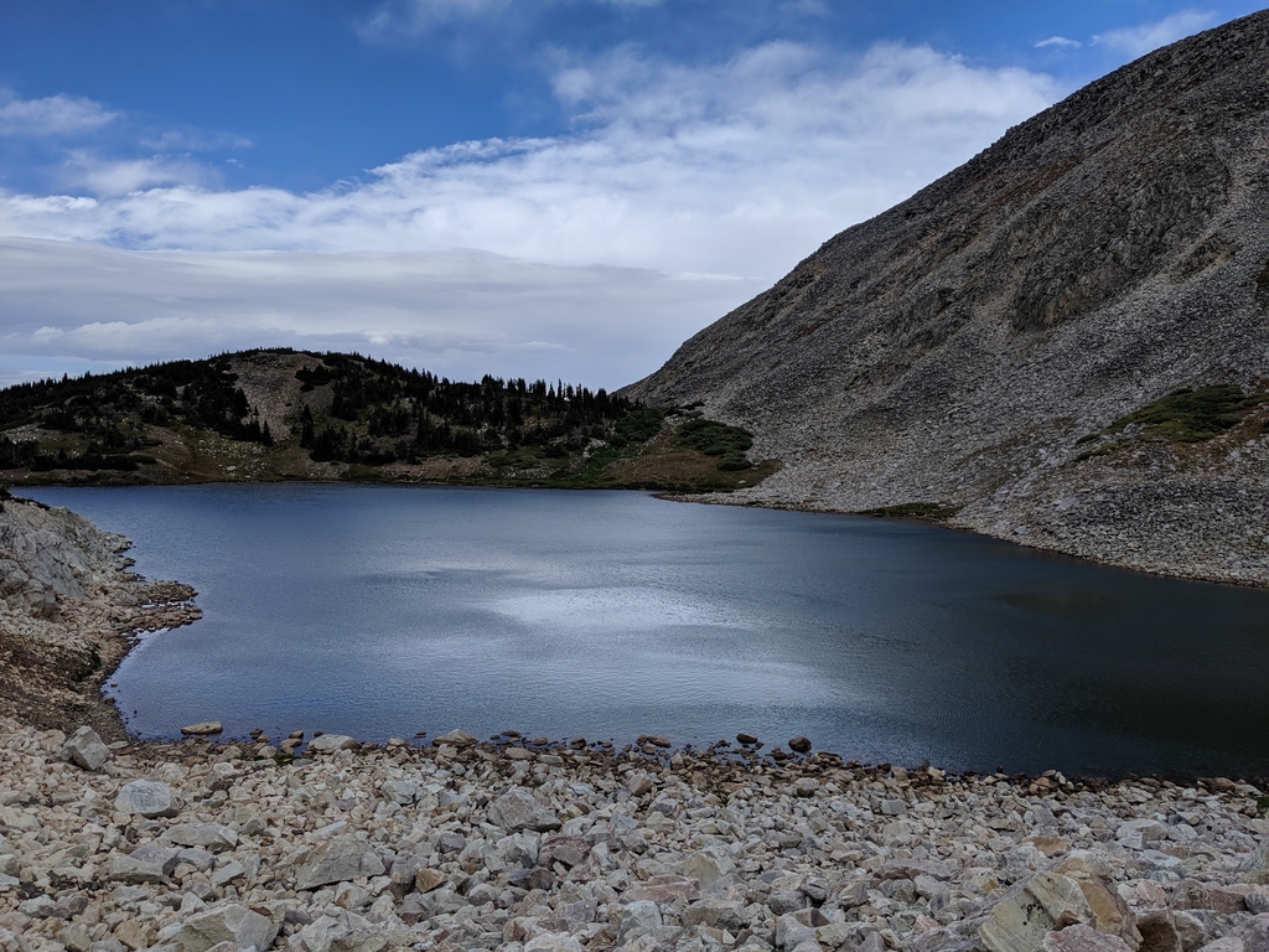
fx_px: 990
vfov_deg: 51.4
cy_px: 476
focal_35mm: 27
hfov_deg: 65.3
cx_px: 634
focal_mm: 4.44
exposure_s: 1/3906
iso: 60
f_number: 1.8
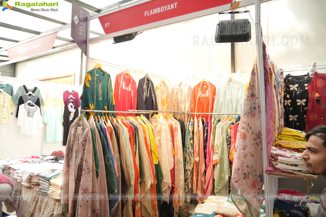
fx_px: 217
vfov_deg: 53.1
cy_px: 108
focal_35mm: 24
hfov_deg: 73.7
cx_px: 163
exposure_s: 1/160
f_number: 5
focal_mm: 24
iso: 400
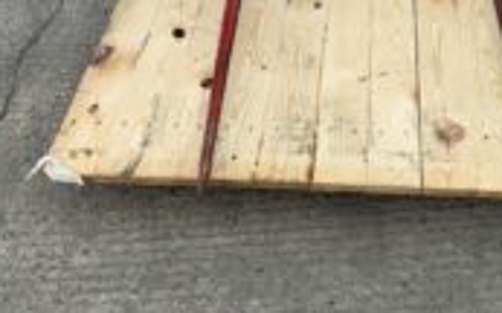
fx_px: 875
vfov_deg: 19.3
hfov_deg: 31.7
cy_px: -49
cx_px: 345
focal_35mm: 64
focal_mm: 3
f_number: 1.8
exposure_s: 1/599
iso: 16
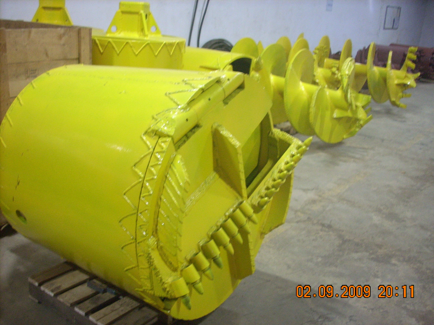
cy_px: 162
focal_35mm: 37
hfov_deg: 50.1
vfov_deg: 38.7
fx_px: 464
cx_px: 217
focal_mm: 6.2
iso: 295
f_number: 2.8
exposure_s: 1/4
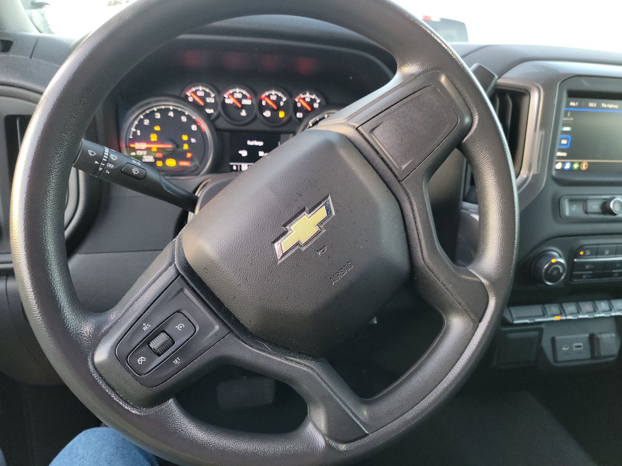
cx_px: 311
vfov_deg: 56.8
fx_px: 431
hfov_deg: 71.6
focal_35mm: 24
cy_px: 233
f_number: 1.8
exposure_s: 1/59
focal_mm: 6.7
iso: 767
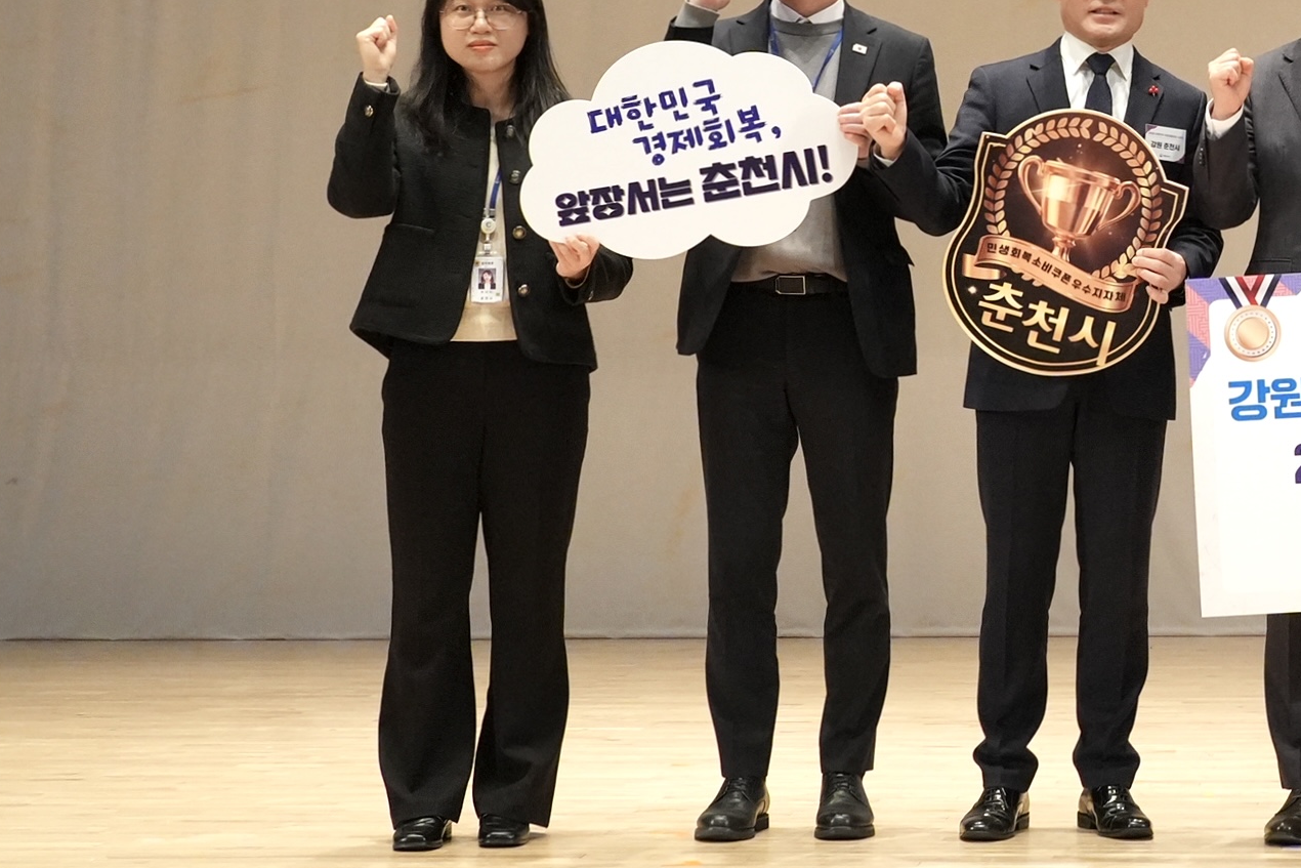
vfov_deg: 15.2
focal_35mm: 88
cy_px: -24
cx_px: 1428
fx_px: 3180
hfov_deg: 21.9
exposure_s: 1/80
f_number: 6.3
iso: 5000
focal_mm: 36
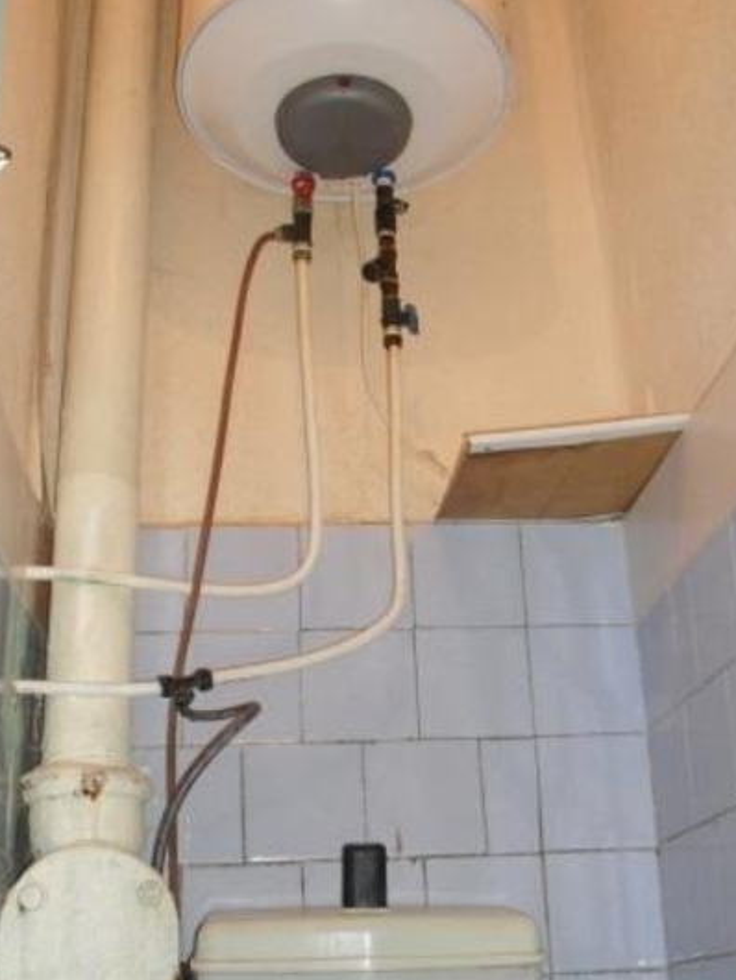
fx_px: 1218
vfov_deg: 43.8
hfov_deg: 33.6
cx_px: 374
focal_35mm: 43
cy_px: 549
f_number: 2.8
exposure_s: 1/45
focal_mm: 6.3
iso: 200
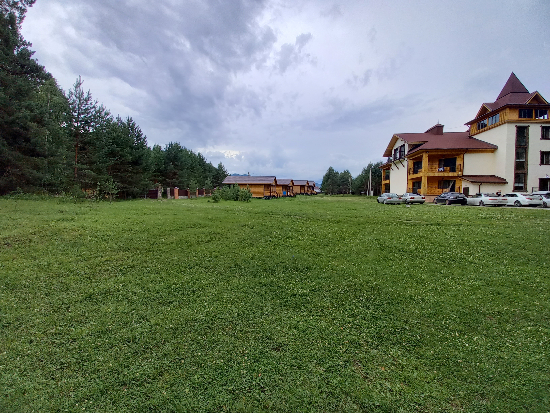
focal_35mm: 13
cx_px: 275
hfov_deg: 106.2
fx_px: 207
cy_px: 206
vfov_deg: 89.9
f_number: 2.2
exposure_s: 1/173
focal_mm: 1.42
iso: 40
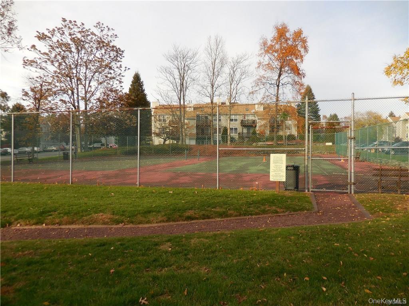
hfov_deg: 69.4
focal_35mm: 25
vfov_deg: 54.9
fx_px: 295
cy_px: 153
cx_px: 204
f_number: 3.3
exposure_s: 1/640
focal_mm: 4.5
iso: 125
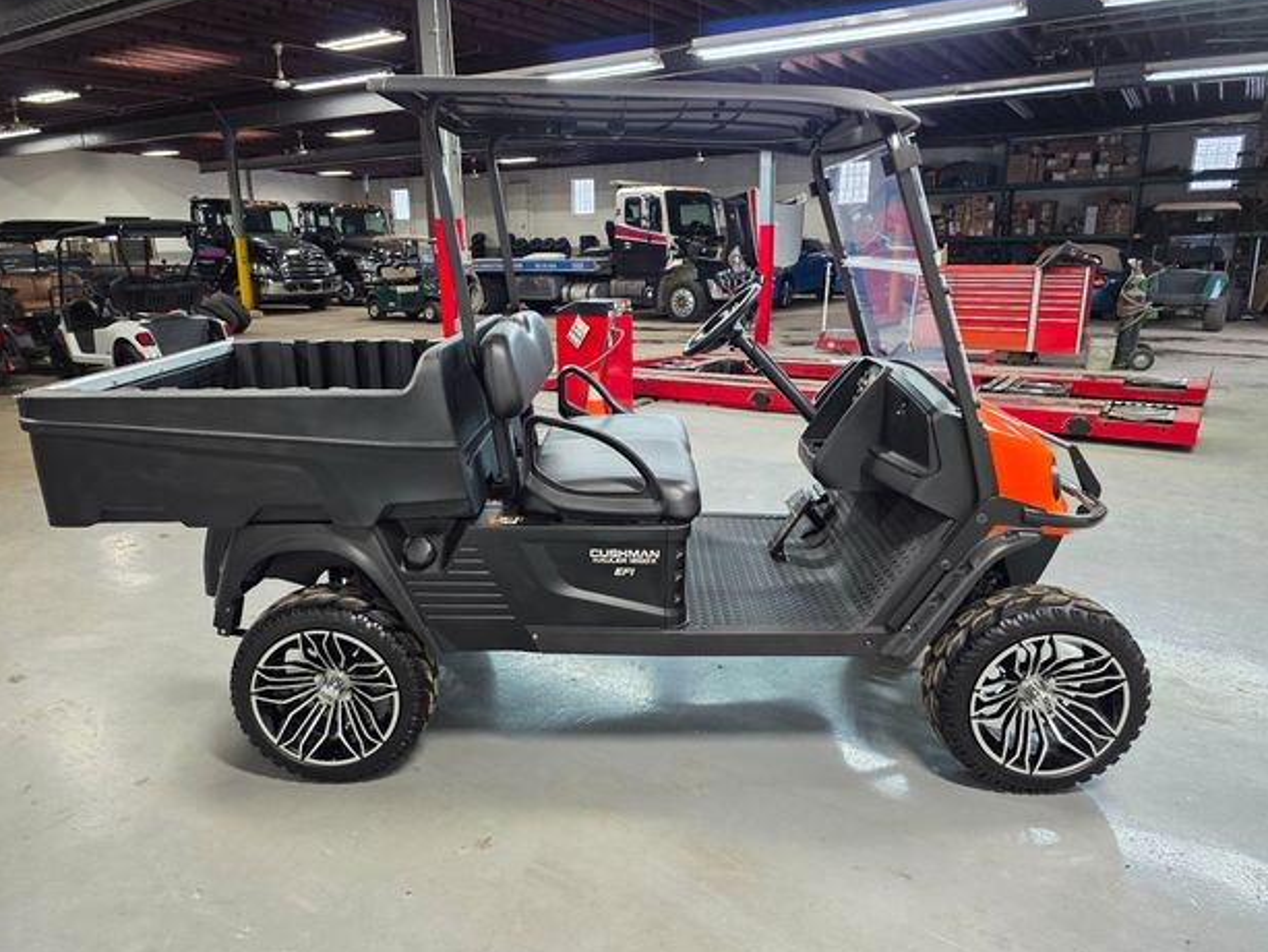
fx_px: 879
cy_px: 466
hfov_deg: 71.6
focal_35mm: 24
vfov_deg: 56.8
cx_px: 610
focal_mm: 6.3
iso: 160
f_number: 1.7
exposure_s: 1/120
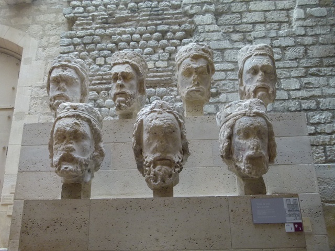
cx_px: 168
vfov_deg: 54.9
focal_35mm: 25
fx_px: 242
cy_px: 126
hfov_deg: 69.4
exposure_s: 1/60
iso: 160
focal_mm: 4.5
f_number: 2.8
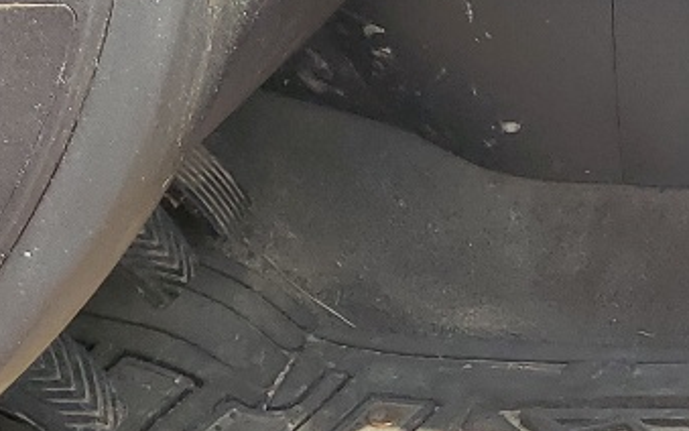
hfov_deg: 14.0
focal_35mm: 130
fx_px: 2441
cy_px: -368
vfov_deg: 9.5
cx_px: 1297
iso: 50
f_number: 1.5
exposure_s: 1/556
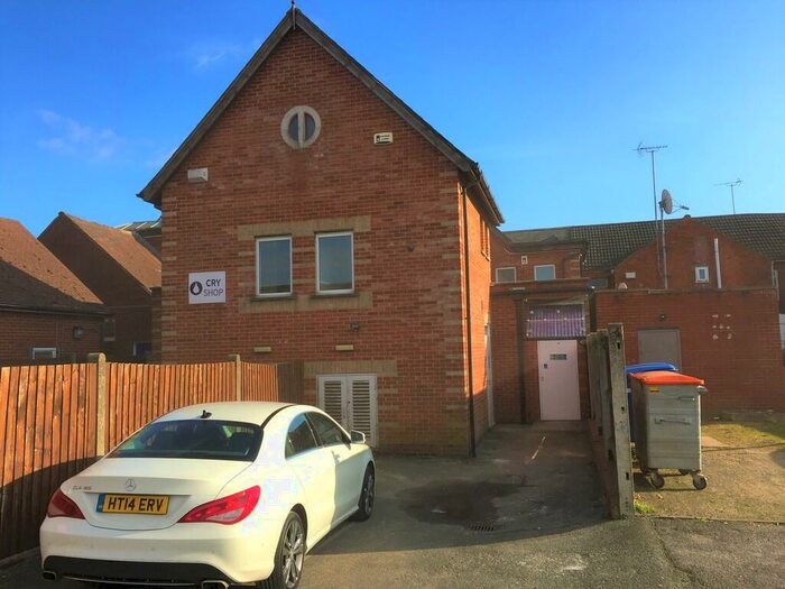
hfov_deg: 61.7
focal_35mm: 29
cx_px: 392
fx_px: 658
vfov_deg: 48.2
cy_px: 294
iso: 32
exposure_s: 1/1412
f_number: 2.2
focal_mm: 4.15
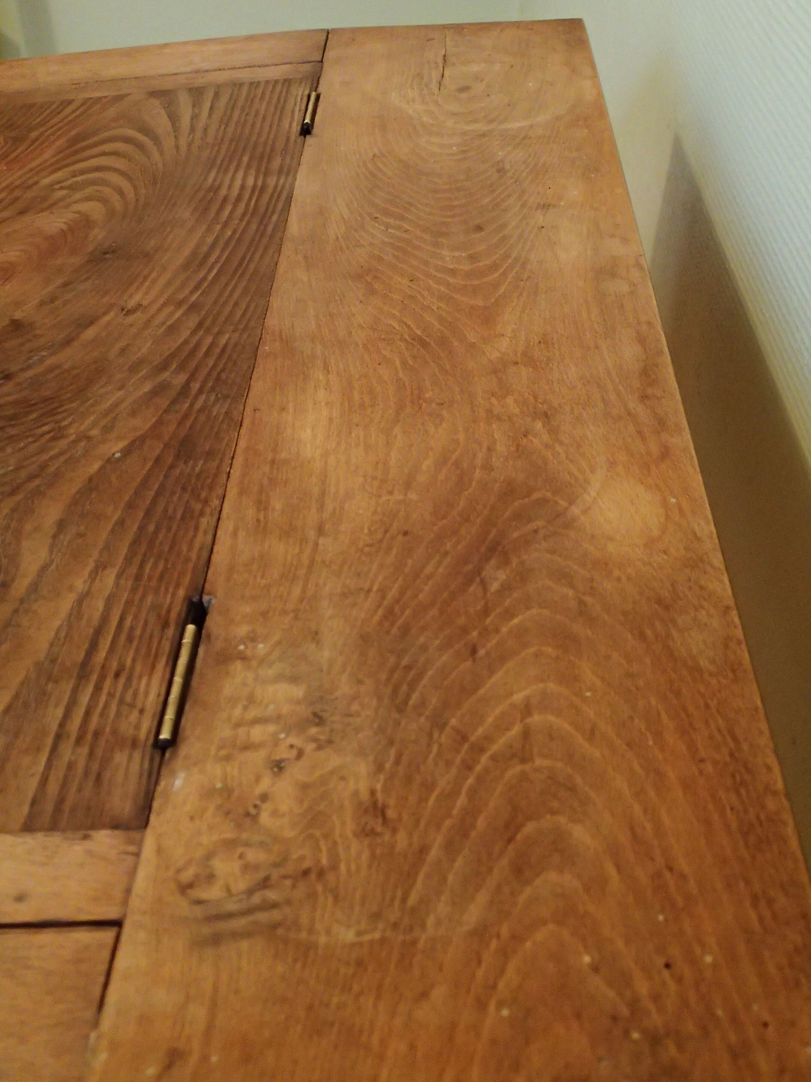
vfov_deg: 49.0
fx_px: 1187
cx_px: 406
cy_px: 541
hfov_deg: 37.7
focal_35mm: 38
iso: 800
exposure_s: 1/25
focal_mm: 6.86
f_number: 2.7
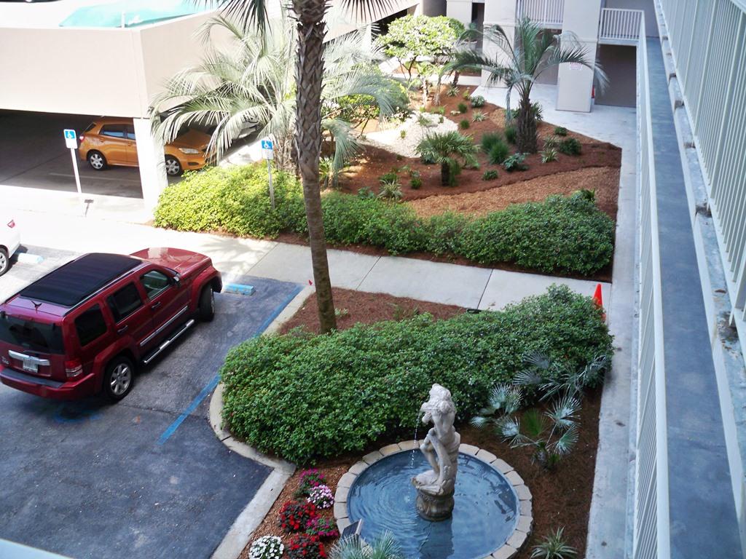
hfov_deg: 52.6
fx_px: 754
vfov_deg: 40.7
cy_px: 280
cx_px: 373
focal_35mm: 35
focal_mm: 6.3
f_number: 3.1
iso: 80
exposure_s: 1/160
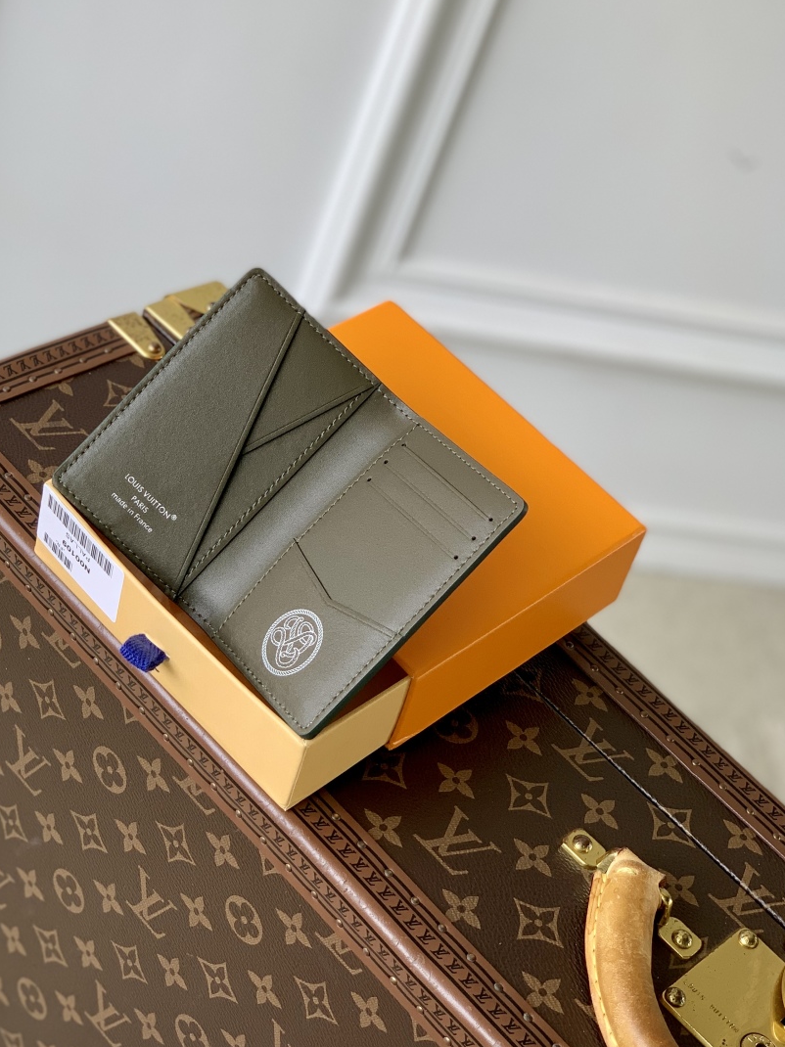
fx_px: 2117
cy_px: 488
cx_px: 285
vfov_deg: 27.8
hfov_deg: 21.0
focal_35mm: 70
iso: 25
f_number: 2.4
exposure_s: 1/122
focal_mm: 6
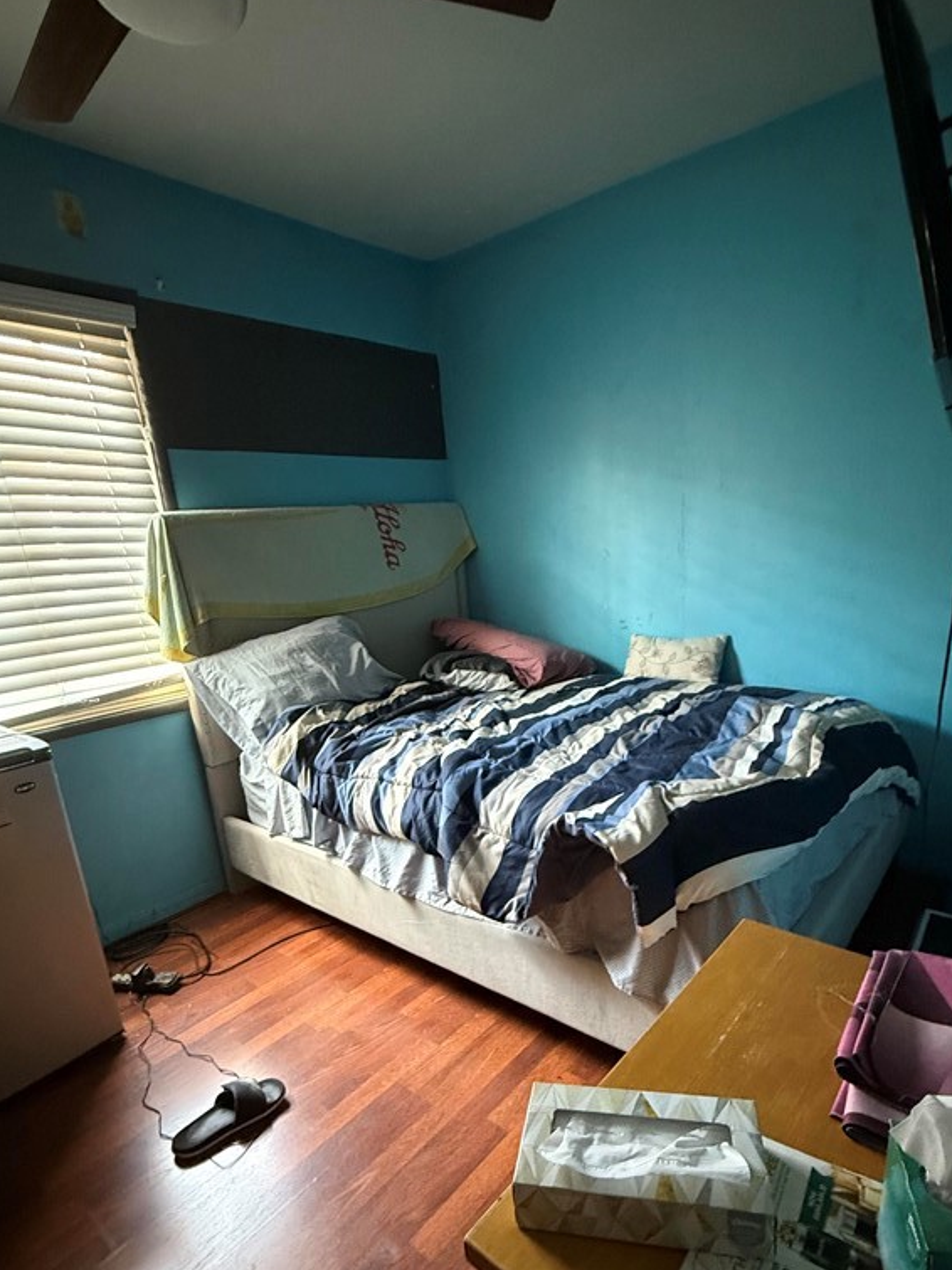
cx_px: 503
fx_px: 697
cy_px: 735
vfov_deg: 84.0
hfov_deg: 68.6
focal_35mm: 19
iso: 1000
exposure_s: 1/40
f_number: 2.2
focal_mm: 2.22
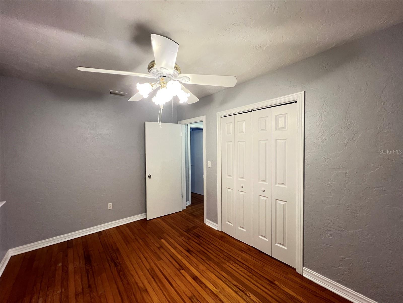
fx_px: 151
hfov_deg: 106.2
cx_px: 202
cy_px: 152
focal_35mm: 13
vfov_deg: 89.9
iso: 320
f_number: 1.8
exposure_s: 1/60
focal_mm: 1.57
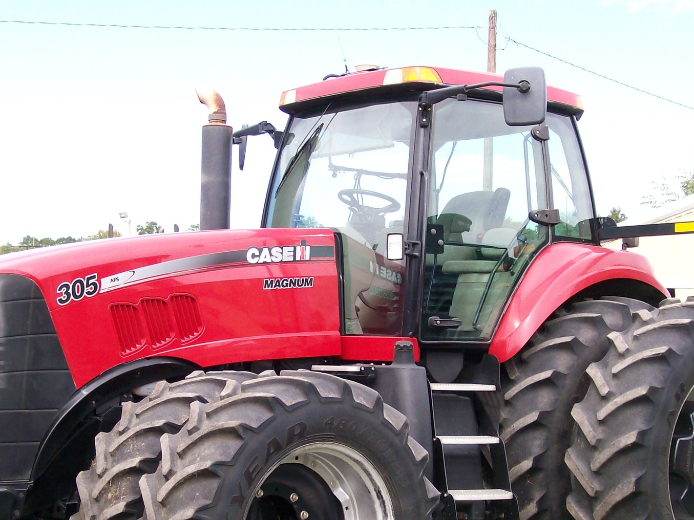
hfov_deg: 28.6
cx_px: 320
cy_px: 376
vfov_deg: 21.5
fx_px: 1363
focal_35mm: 68
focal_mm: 7.6
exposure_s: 1/323
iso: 80
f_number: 3
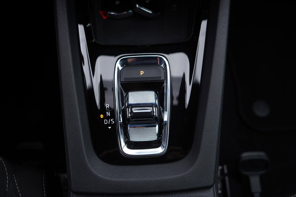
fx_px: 296
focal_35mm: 36
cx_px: 148
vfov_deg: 36.9
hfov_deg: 53.1
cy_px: 98
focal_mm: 24
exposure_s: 1/40
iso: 125
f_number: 2.8
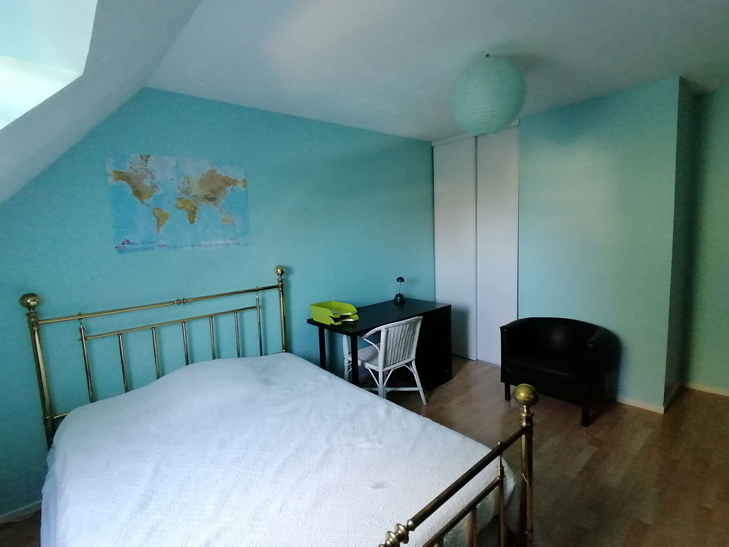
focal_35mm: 17
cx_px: 364
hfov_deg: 91.0
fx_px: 358
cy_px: 274
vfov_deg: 74.7
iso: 250
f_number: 2.4
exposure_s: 1/33.3
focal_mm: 2.84
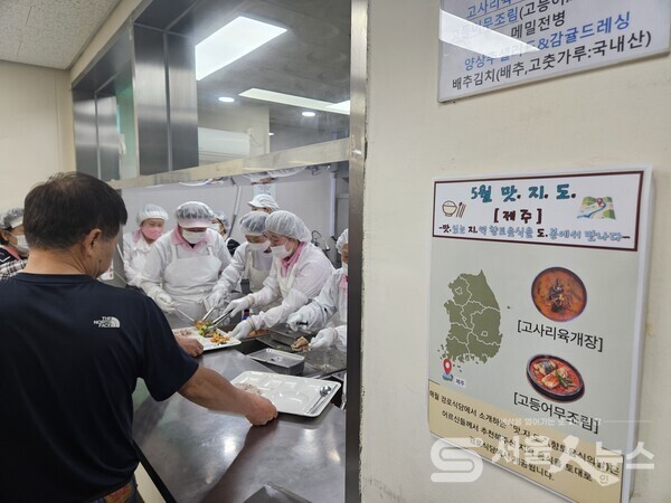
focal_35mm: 23
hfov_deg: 73.9
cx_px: 336
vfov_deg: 58.9
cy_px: 252
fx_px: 446
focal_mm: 5.4
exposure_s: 1/120
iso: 125
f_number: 1.8
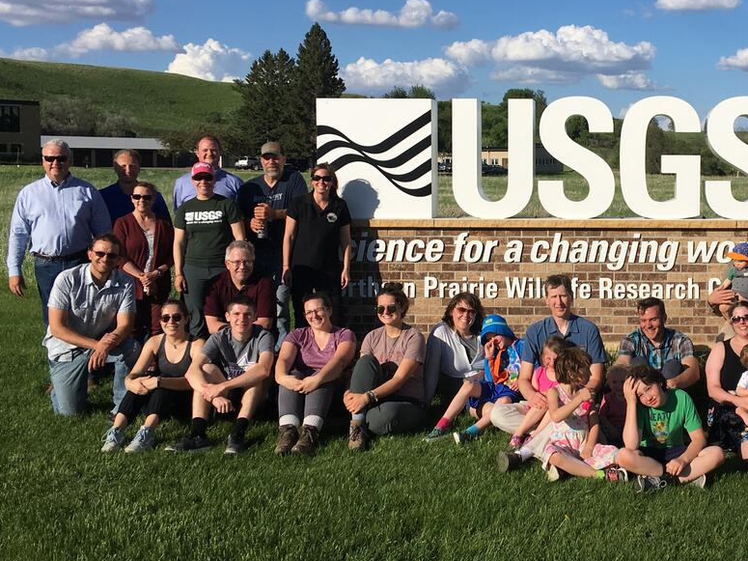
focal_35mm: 50
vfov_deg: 29.0
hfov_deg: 36.9
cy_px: 230
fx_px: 1080
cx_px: 592
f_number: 2.2
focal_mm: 4.15
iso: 25
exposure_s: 1/2262
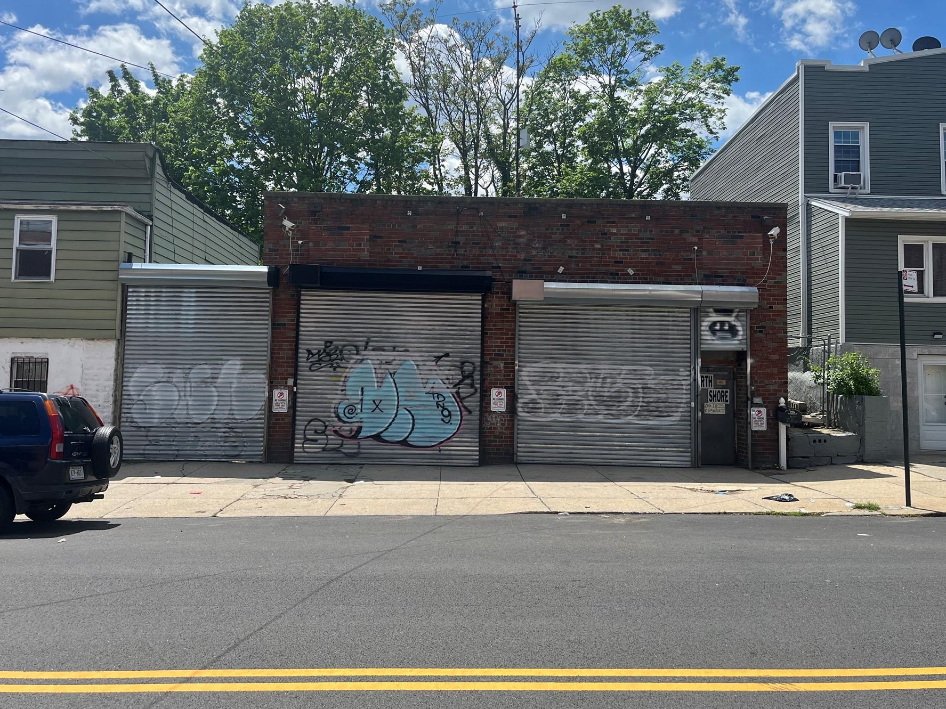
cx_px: 446
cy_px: 314
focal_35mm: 30
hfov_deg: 59.9
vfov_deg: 46.7
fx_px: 820
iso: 50
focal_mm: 5.1
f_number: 1.6
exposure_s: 1/3413
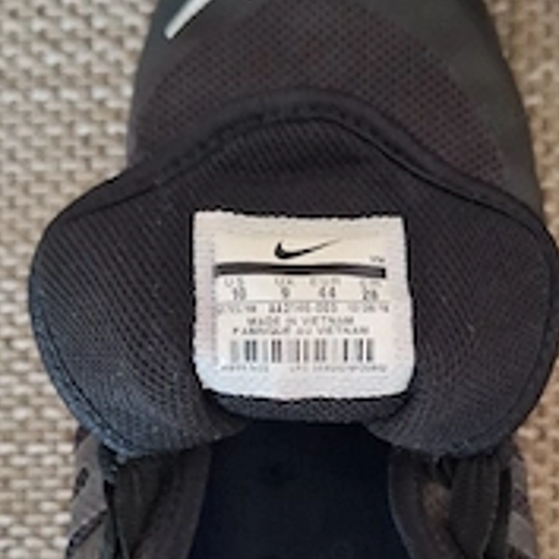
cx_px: 316
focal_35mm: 46
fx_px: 840
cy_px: 404
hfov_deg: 36.7
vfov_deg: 36.1
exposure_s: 1/20
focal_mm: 5.54
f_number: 1.8
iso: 1000
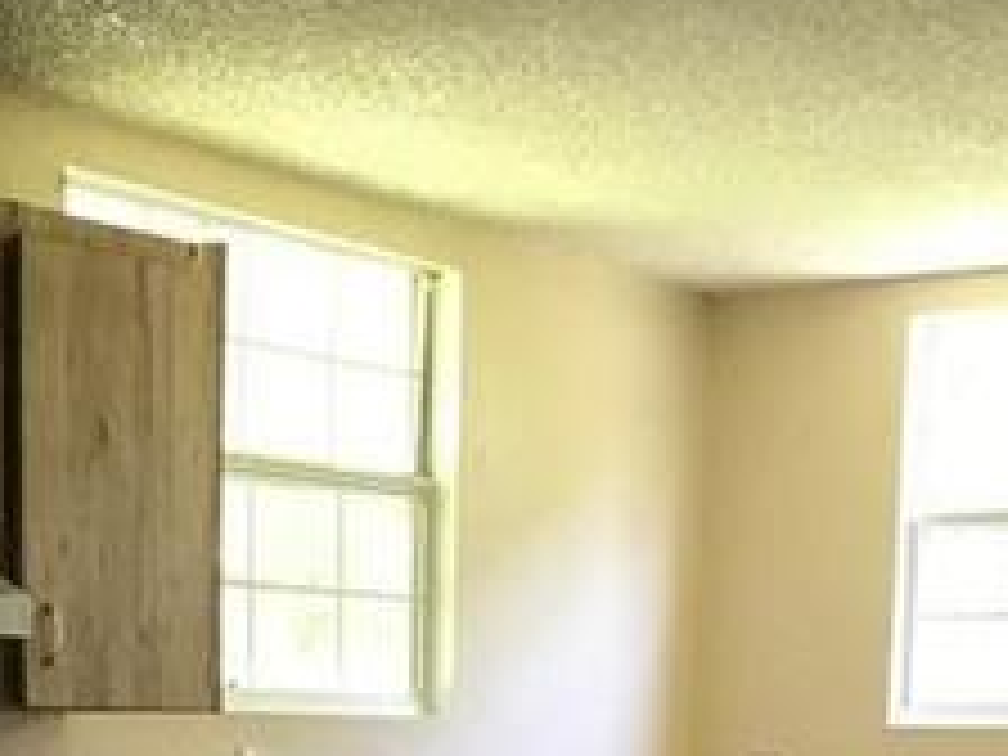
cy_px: 1408
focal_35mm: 96
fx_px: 2795
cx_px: 270
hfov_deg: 20.3
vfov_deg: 13.6
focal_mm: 3.99
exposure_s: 1/30
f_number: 1.8
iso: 40
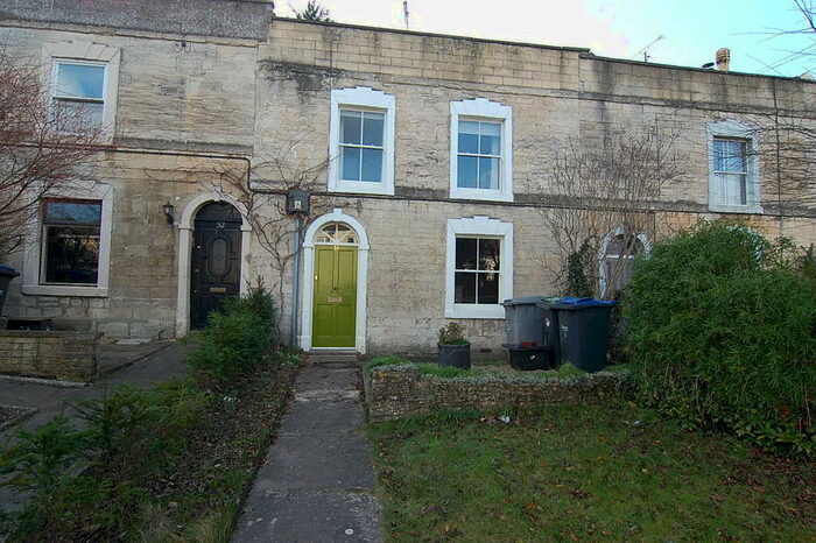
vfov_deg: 63.2
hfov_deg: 85.4
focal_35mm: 20
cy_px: 272
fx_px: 442
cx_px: 408
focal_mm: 13
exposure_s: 1/125
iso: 200
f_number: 5.6
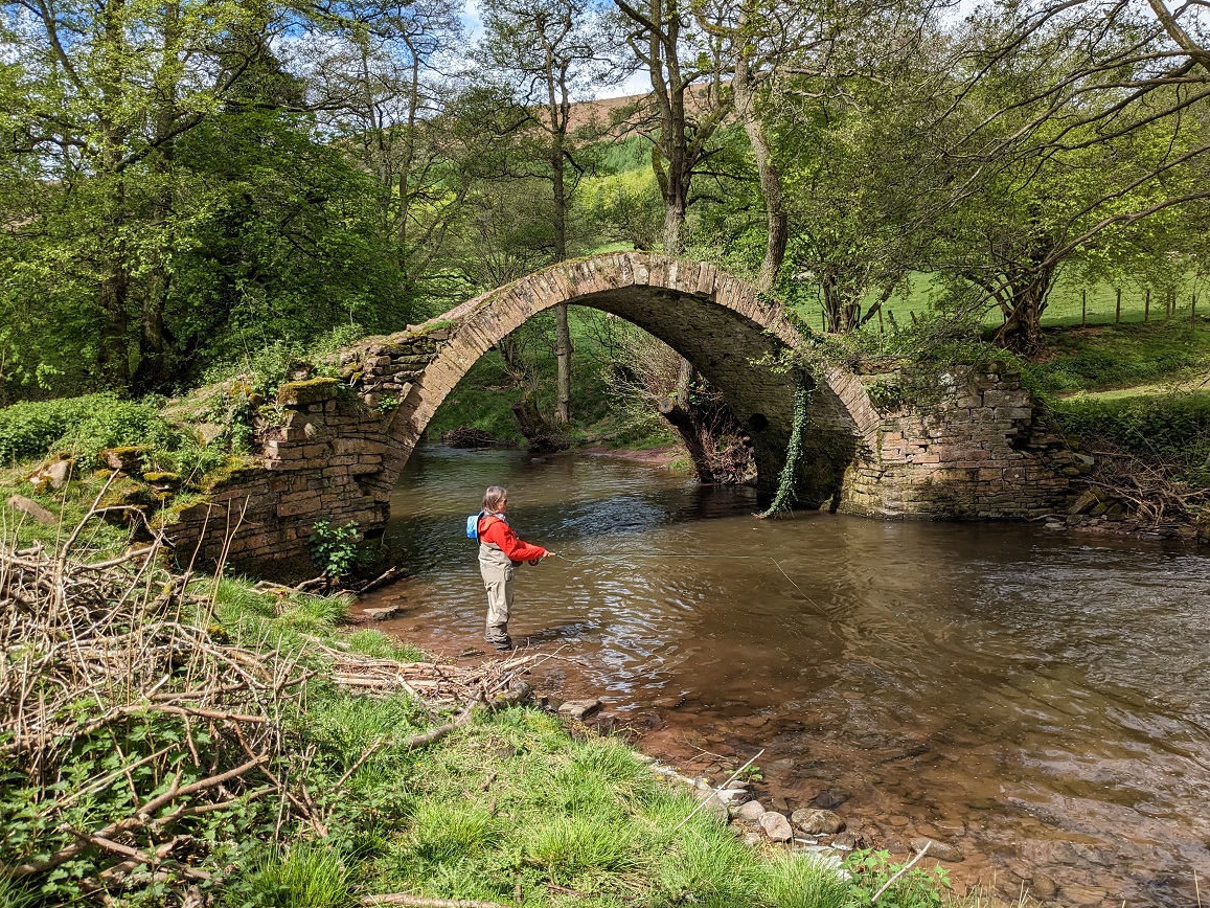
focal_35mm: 28
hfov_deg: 63.4
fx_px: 979
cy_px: 441
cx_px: 608
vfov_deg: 49.7
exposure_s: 1/1560
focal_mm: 4.38
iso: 48
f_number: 1.73
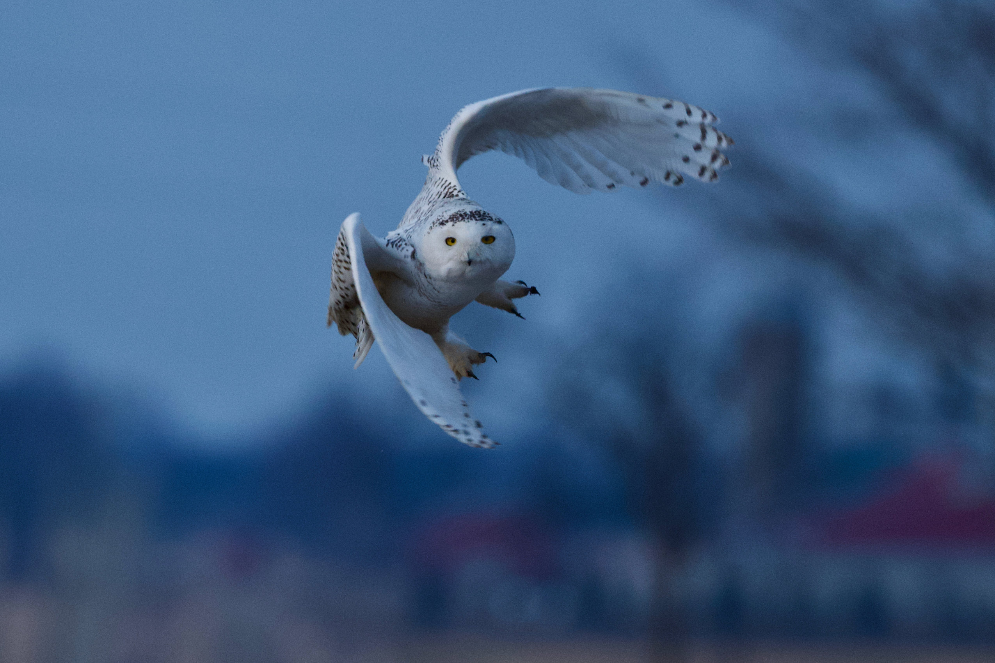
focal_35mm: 750
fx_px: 20728
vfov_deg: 1.8
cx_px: 498
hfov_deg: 2.7
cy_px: 332
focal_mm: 500
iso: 1000
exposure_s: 1/1600
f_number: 5.6
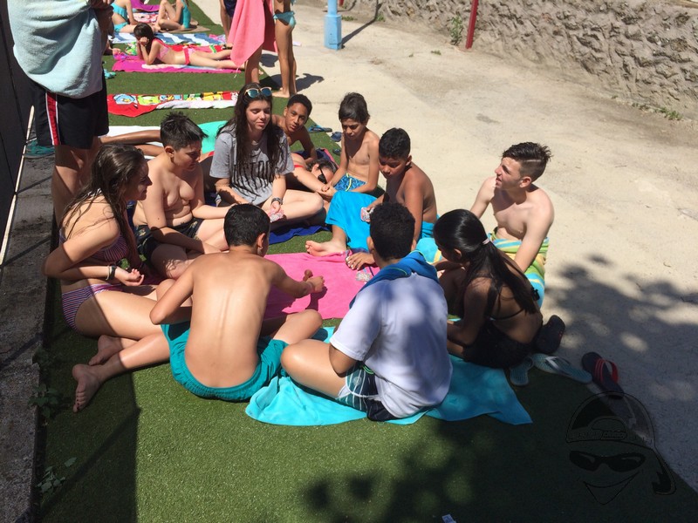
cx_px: 349
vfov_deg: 48.2
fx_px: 585
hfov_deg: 61.7
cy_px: 262
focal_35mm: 29
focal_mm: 4.15
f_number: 2.2
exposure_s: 1/2933
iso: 32
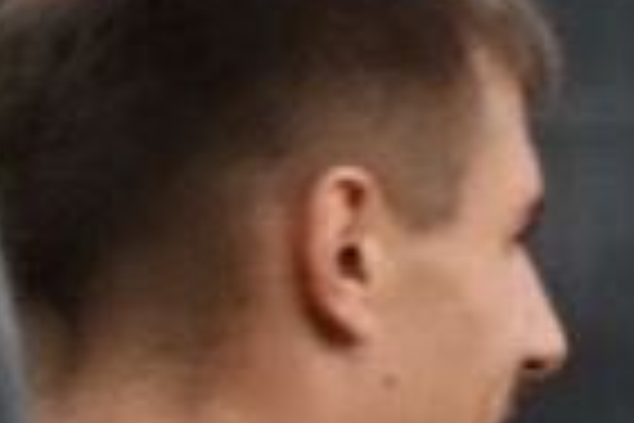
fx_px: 33423
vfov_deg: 0.7
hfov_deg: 1.1
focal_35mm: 1898
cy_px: 1328
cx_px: 1983
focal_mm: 175
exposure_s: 1/250
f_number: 13
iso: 800
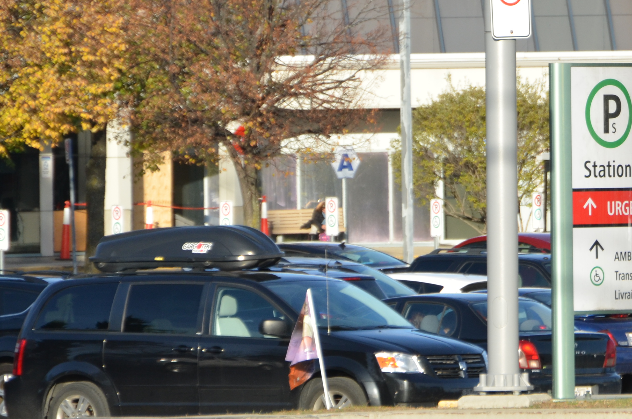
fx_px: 9286
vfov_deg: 2.6
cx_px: 555
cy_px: 57
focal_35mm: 530
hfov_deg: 3.9
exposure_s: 1/800
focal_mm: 175
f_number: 7.1
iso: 320
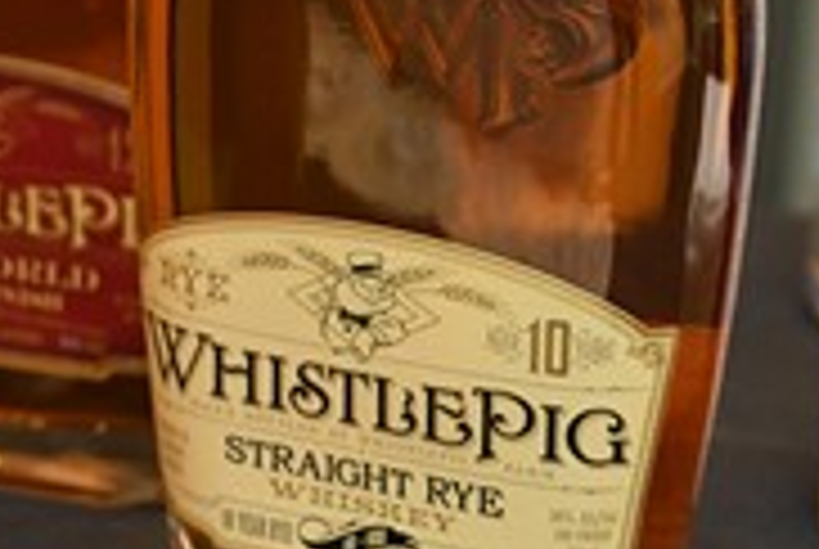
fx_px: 3612
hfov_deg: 12.4
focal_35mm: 159
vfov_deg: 8.7
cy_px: 92
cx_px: -338
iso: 1250
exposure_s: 1/125
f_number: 3.5
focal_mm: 35
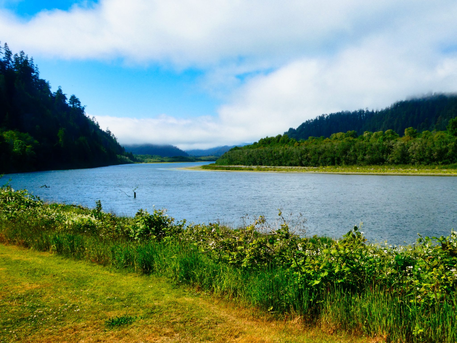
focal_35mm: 37
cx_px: 228
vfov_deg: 38.7
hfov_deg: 50.1
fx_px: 488
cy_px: 172
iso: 100
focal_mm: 6.7
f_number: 8
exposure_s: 1/320
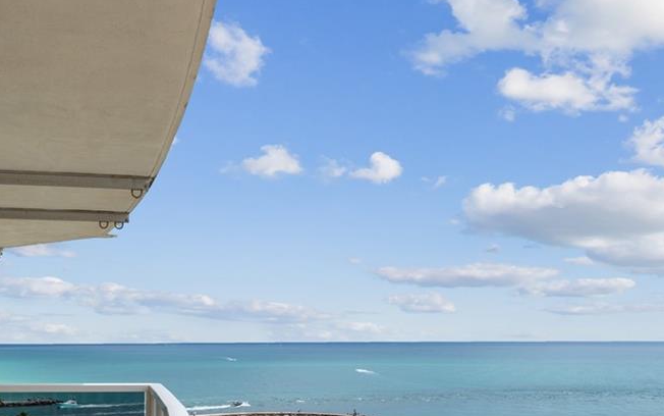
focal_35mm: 45
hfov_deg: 44.1
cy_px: 344
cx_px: 259
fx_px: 815
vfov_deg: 27.9
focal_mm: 18
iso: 125
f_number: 8
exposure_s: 1/400
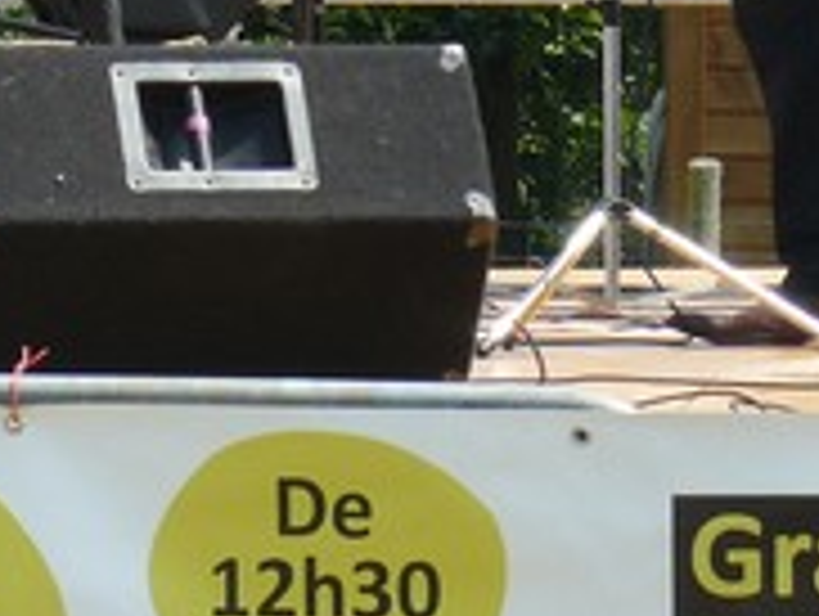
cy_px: -423
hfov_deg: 3.9
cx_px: 153
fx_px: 11964
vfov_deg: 2.9
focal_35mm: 505
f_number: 5.6
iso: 100
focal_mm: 24.1
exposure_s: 1/200
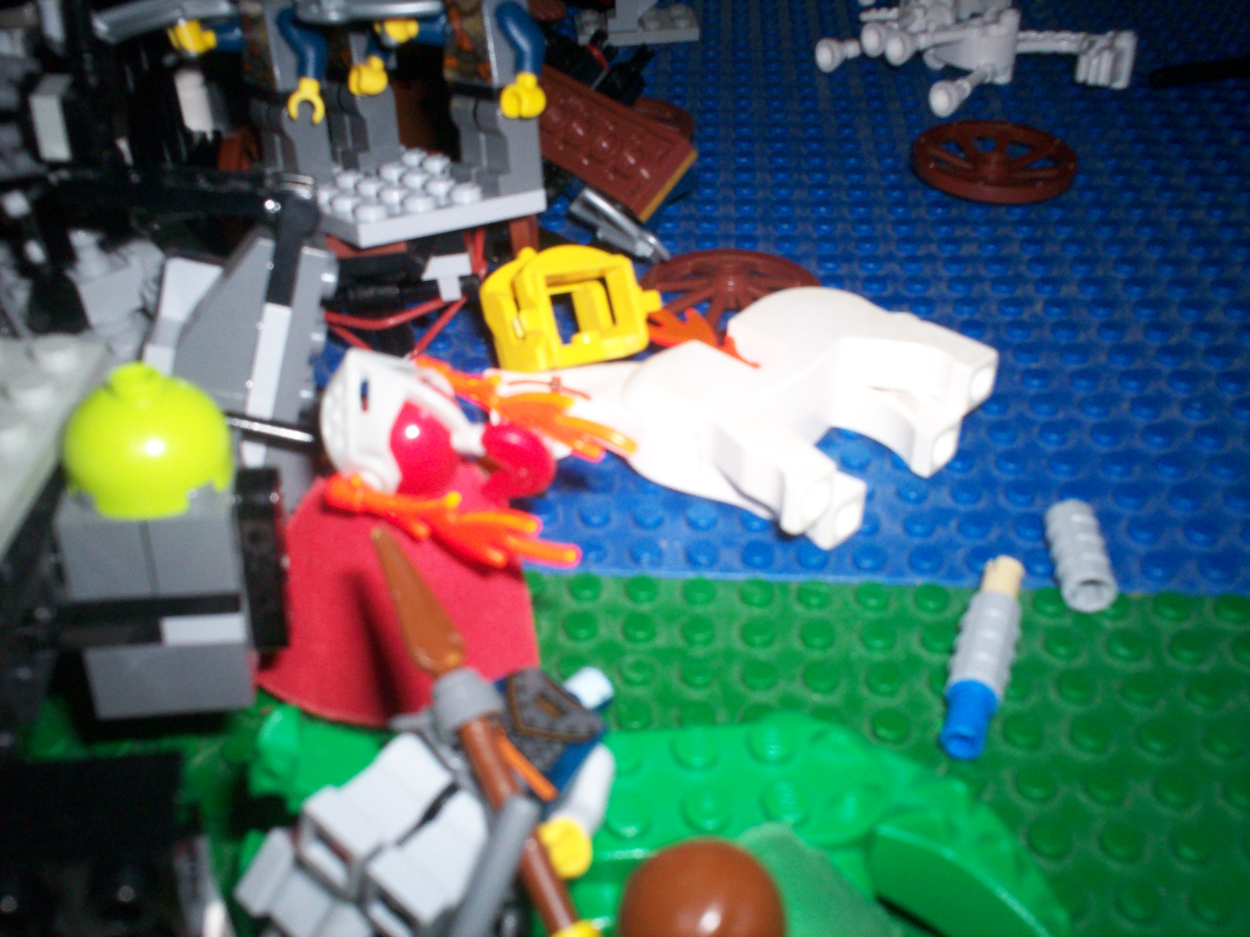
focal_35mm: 36
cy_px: 468
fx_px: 1300
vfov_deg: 39.7
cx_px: 625
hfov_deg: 51.4
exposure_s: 1/60
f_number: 4.5
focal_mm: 6
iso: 140
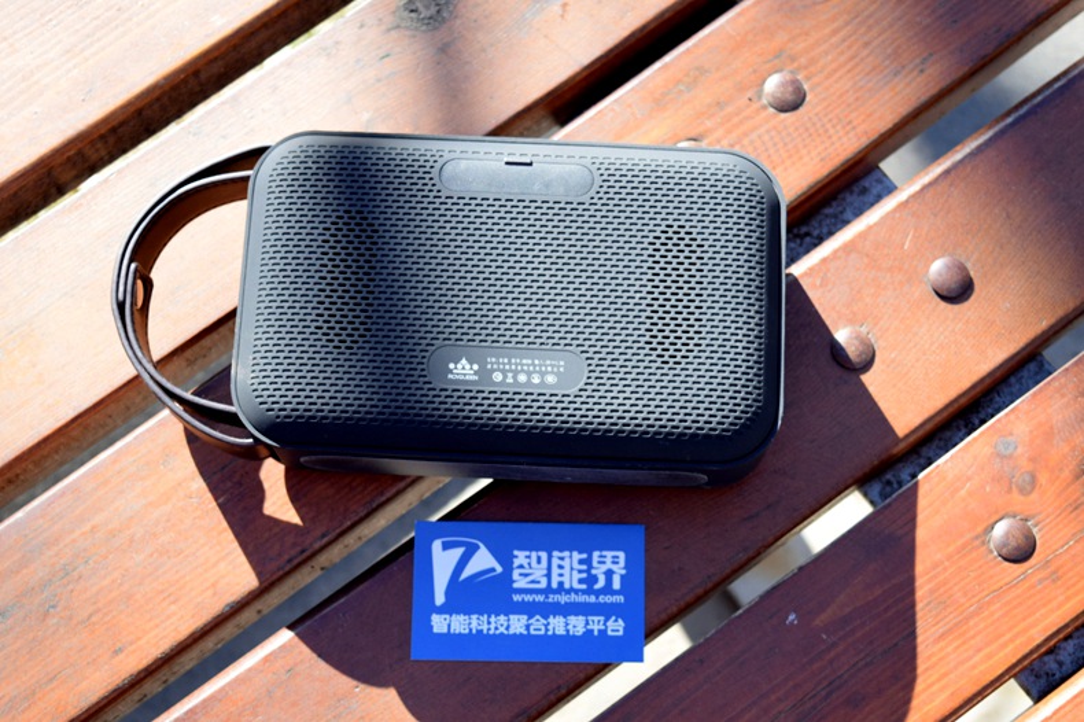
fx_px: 1896
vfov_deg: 21.6
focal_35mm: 63
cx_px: 542
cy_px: 361
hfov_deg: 31.9
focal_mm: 42
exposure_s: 1/60
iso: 100
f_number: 6.3
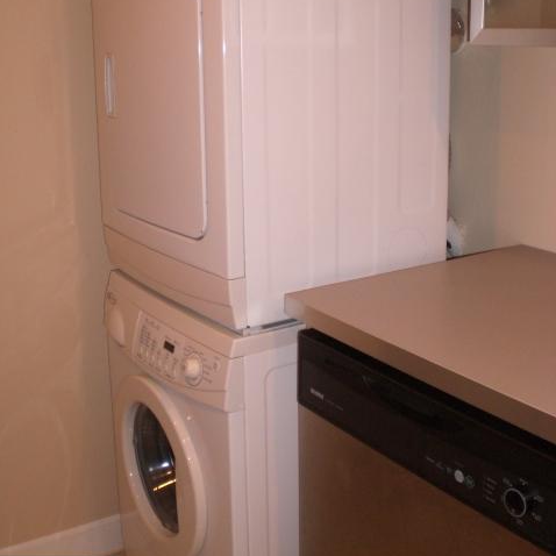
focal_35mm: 45
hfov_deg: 37.6
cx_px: 278
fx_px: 818
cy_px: 226
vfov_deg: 37.4
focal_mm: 6.3
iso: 200
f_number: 3.1
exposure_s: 1/60
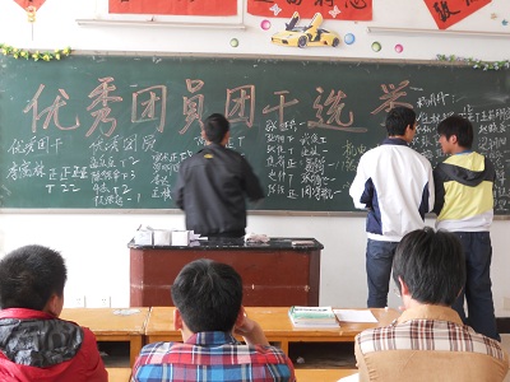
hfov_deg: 35.5
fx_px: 796
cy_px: 191
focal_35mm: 54
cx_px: 255
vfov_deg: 27.0
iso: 125
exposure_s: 1/30
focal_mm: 9.8
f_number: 4.8
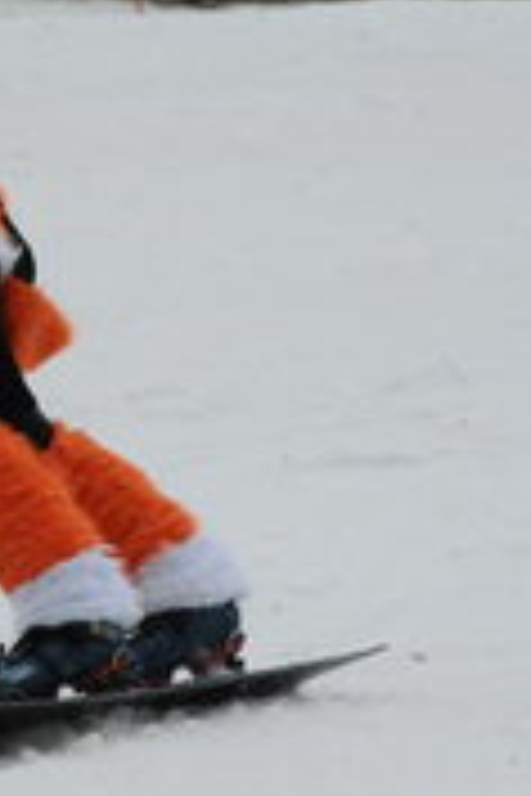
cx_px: -110
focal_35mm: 452
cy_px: 261
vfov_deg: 4.6
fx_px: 10000
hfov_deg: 3.0
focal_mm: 200
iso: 2000
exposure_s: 1/1600
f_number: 7.1
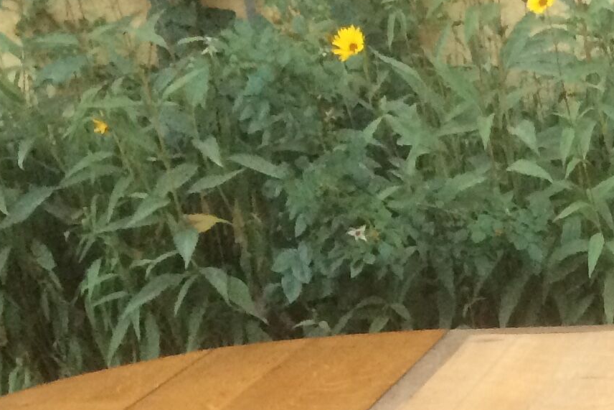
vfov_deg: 11.0
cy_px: 770
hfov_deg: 16.2
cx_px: 943
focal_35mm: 115
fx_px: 1962
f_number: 2.2
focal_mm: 4.15
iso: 200
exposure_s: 1/33
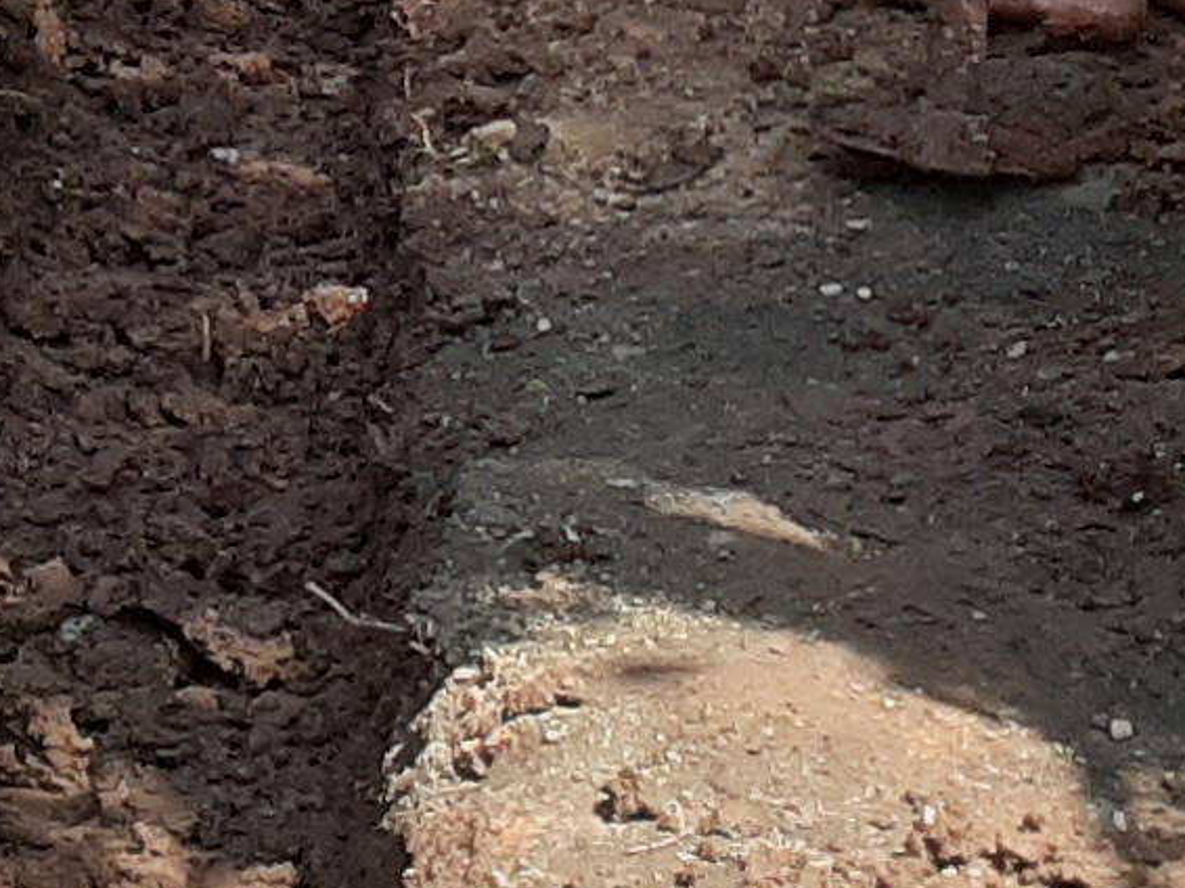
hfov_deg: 9.8
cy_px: -1856
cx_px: -379
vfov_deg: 6.8
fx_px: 6741
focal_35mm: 197
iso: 40
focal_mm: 3.6
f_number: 1.9
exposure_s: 1/443
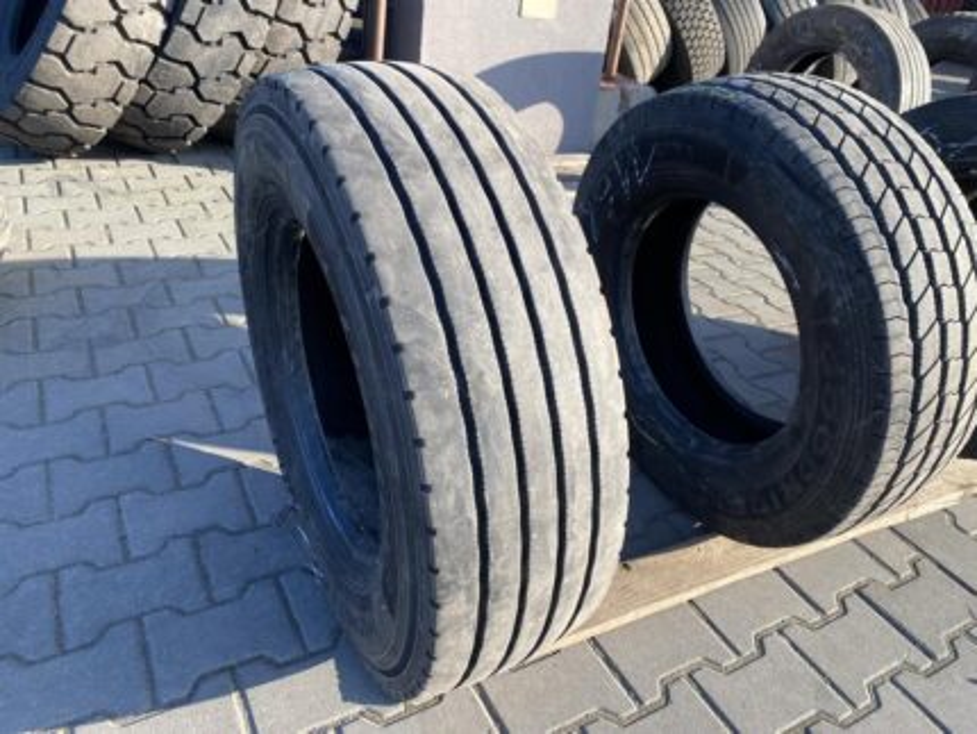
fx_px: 734
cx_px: 488
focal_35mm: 26
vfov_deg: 53.1
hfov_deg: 67.3
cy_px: 367
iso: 32
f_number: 1.8
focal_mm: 4.25
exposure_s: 1/517
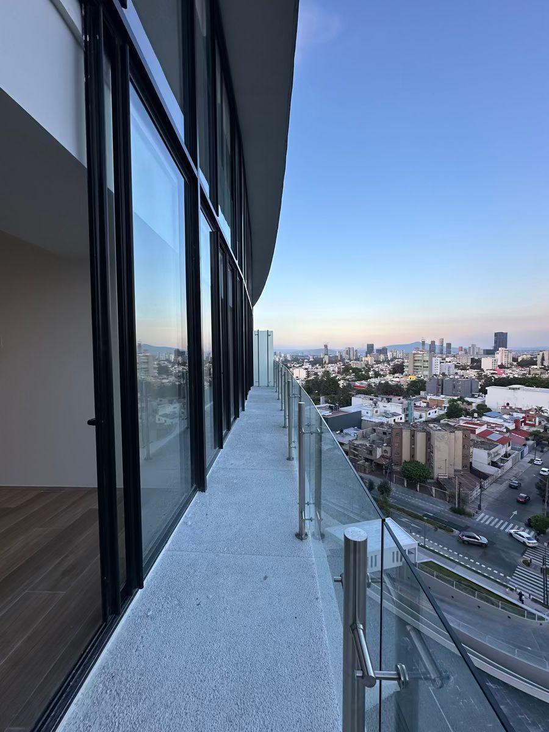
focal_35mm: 14
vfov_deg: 102.1
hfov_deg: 85.7
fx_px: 296
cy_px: 366
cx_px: 274
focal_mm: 2.22
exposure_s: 1/238
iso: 40
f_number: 2.2
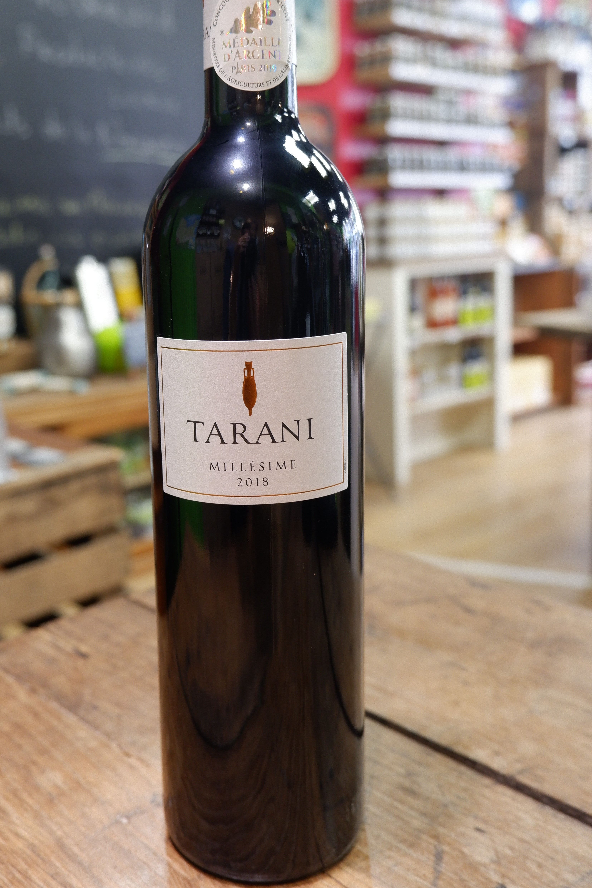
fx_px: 863
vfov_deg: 54.2
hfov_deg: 37.7
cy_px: 369
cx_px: 243
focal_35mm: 35
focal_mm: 19.2
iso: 500
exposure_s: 1/28
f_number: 4
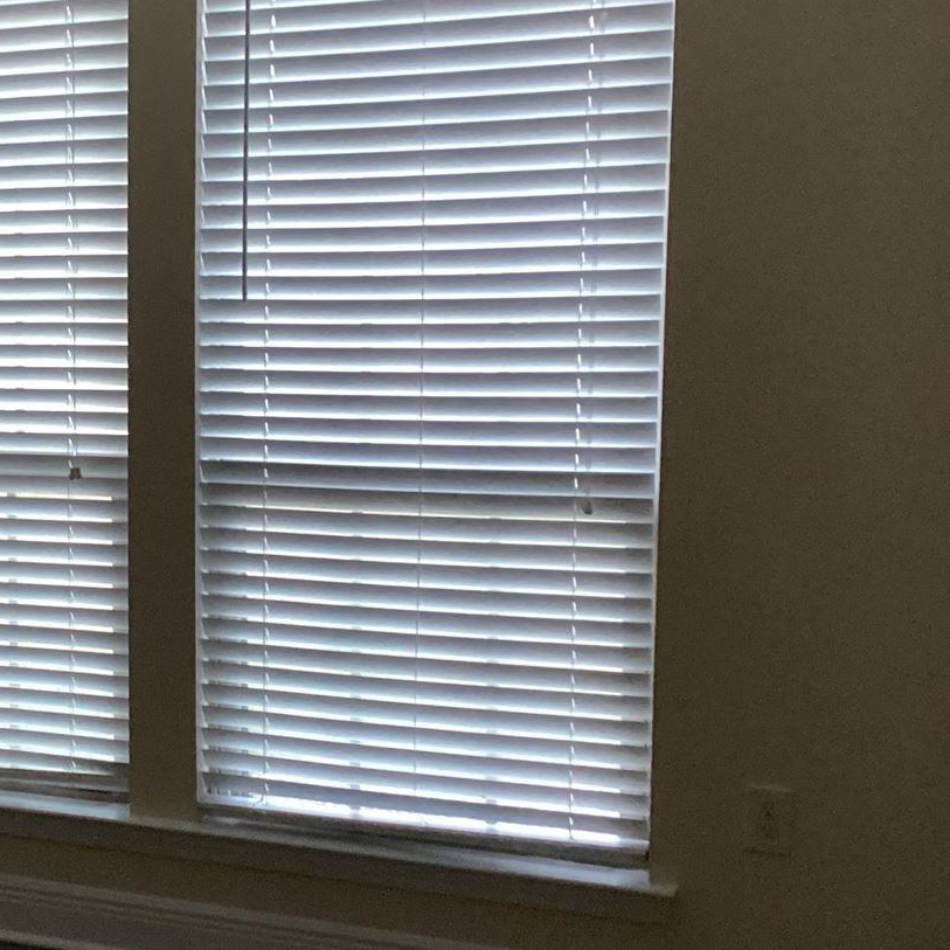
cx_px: -108
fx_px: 2142
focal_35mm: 69
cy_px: 526
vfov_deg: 25.0
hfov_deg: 23.4
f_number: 2.4
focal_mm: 3.3
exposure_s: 1/40
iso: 400
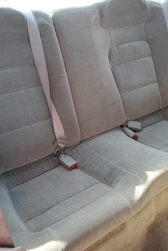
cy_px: 129
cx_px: 93
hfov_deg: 35.9
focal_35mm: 37
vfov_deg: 51.9
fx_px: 259
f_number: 1.5
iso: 50
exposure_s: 1/208
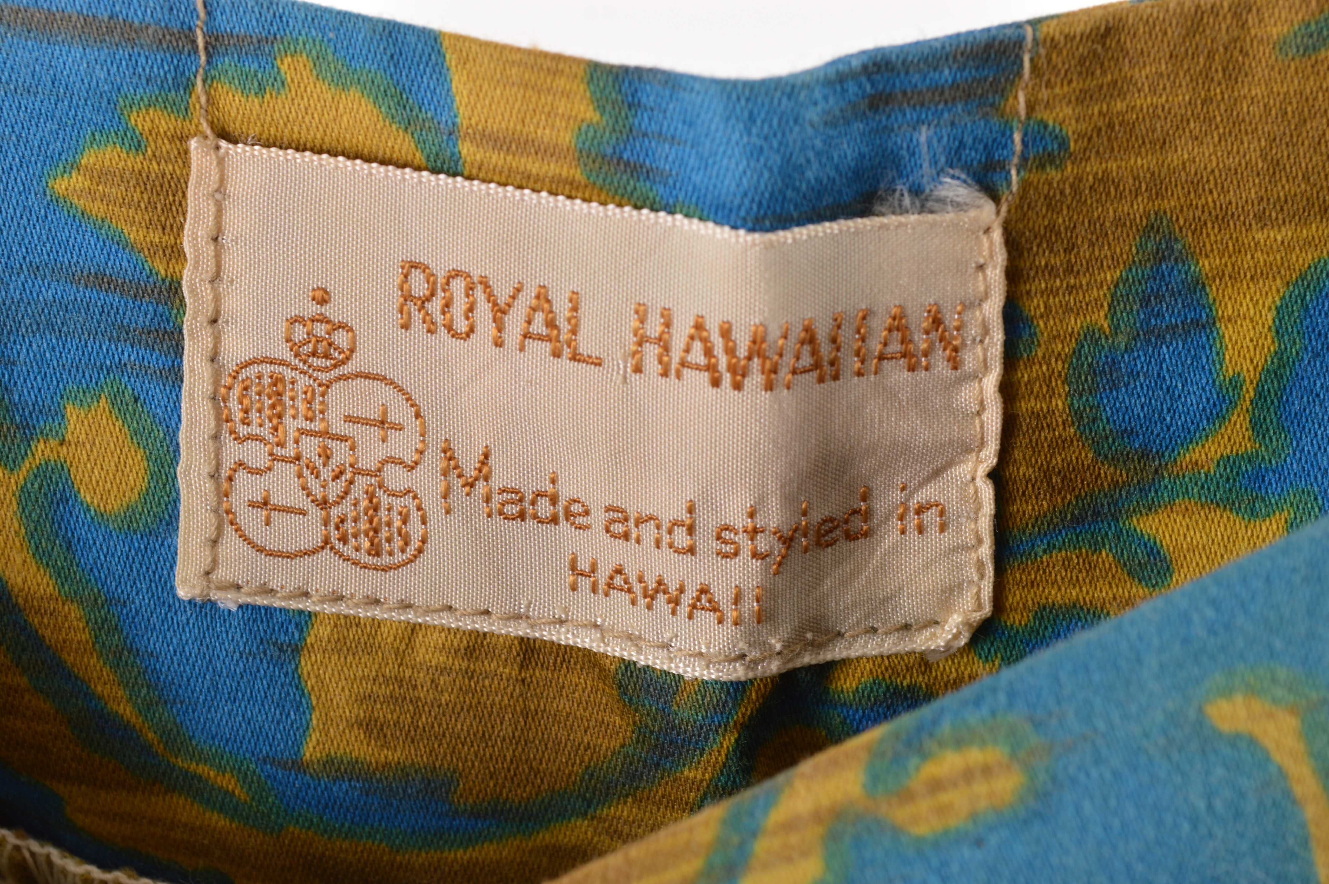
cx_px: 664
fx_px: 3043
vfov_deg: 16.5
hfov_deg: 24.6
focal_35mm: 82
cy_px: 442
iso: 100
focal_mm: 55
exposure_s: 1/125
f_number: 11
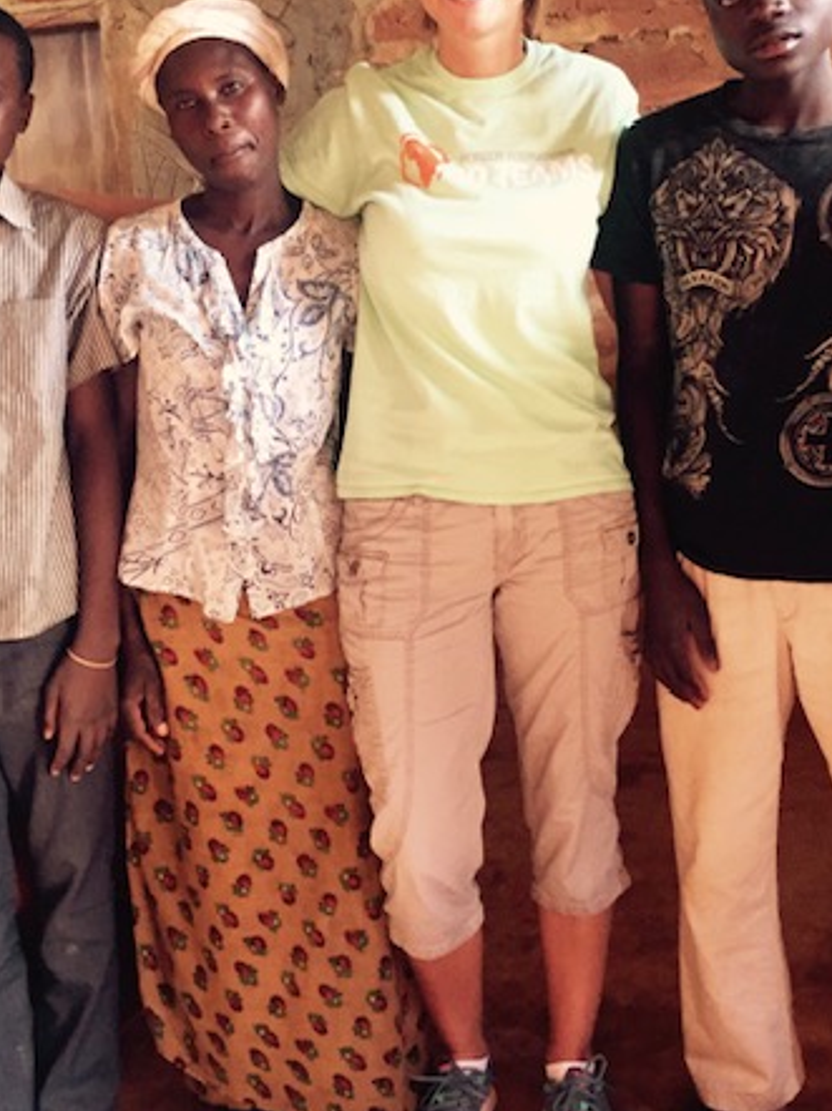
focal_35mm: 42
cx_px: 435
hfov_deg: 34.3
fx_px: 1347
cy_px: 510
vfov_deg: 44.8
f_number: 2.2
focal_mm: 4.15
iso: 250
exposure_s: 1/17
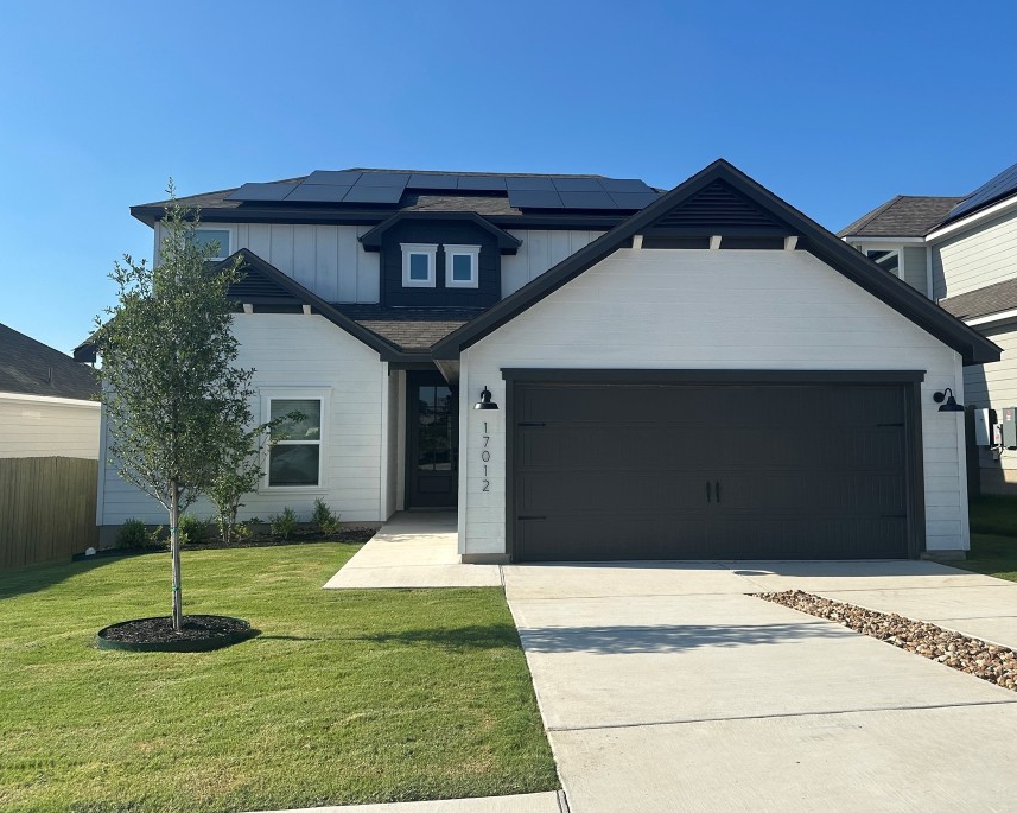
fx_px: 842
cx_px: 544
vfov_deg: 51.4
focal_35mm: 28
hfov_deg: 62.2
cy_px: 371
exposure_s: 1/5848
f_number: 1.78
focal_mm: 6.86
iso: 80
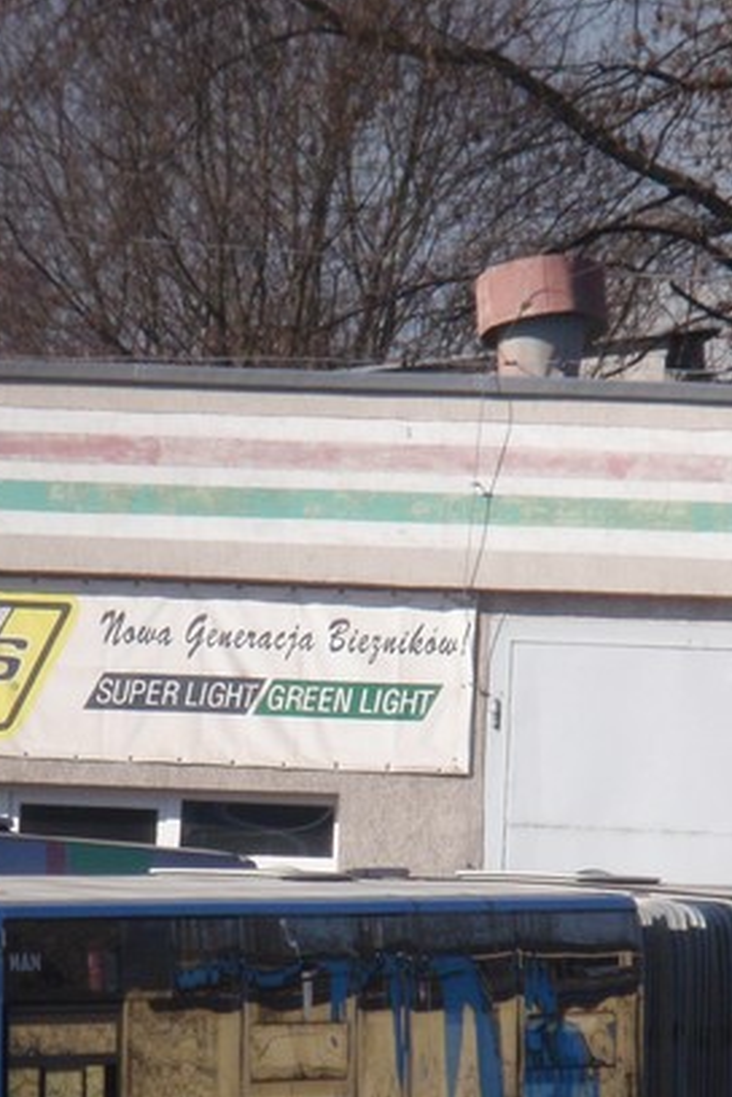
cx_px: 266
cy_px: 889
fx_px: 19610
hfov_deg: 2.1
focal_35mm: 643
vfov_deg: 3.2
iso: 125
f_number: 5.9
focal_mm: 50
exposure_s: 1/500
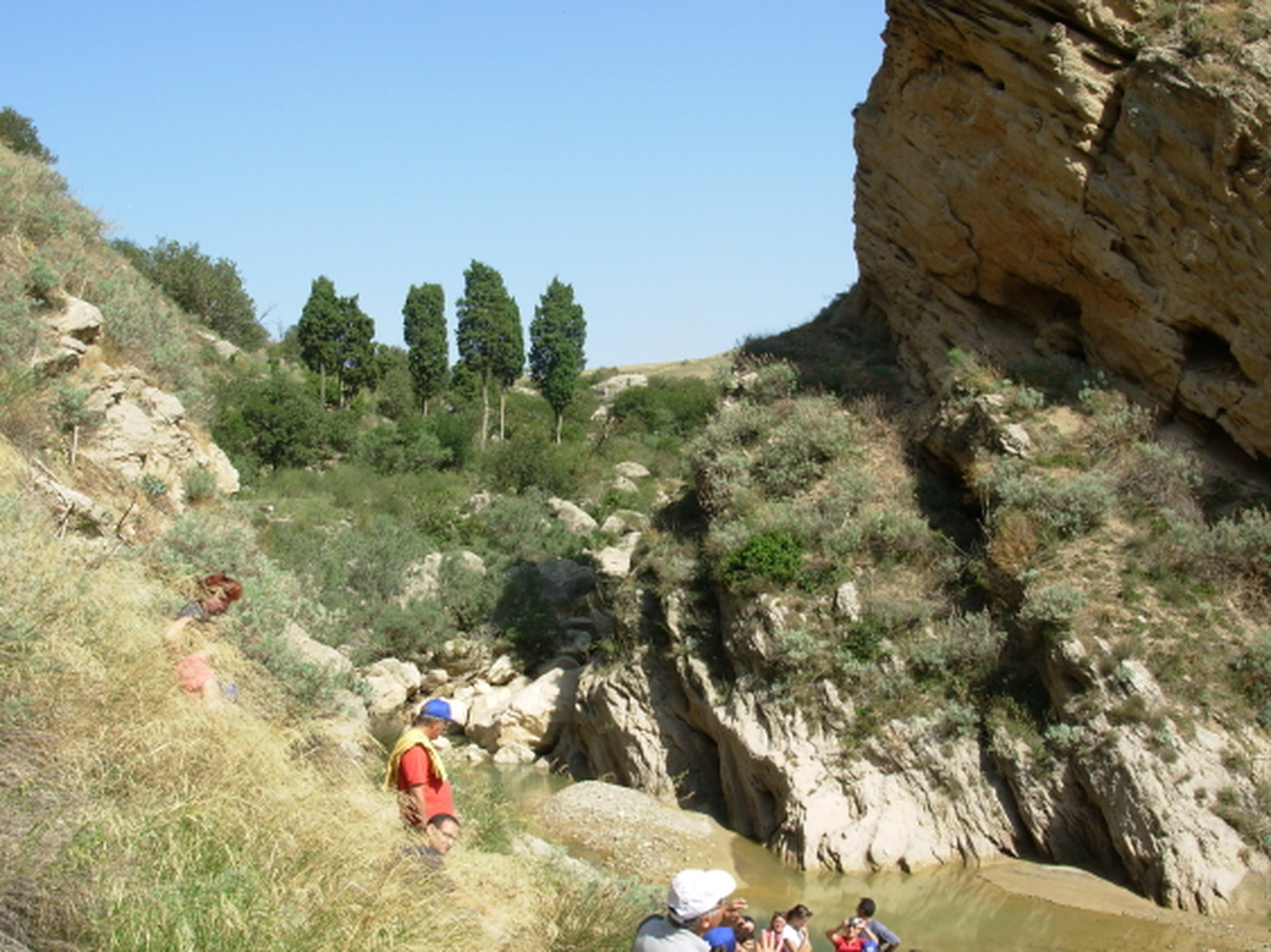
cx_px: 636
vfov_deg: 37.7
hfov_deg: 49.0
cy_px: 476
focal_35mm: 38
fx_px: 1395
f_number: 4.9
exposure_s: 1/362
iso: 50
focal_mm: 6.3
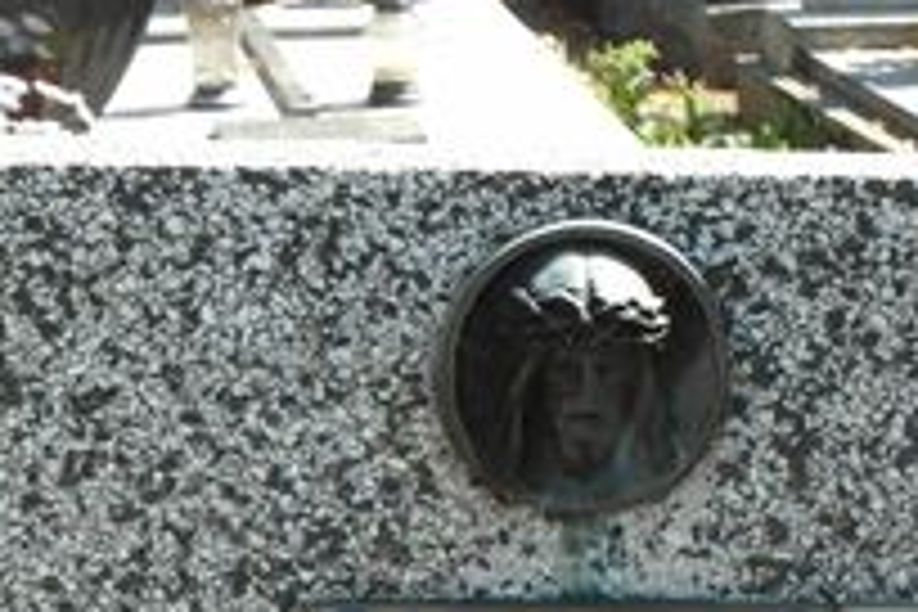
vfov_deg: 9.8
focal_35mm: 137
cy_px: 819
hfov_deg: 15.0
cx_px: 346
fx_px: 3493
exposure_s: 1/180
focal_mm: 9.1
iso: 80
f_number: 3.8
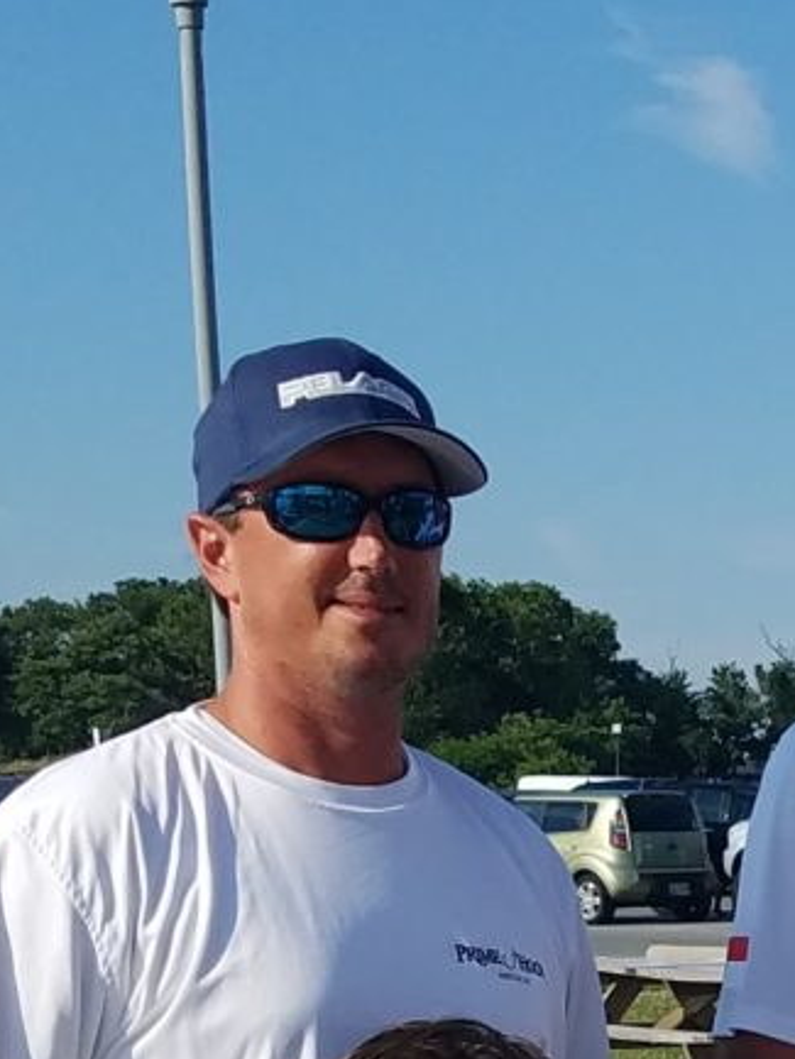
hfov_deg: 11.4
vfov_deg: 15.2
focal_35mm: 123
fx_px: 3765
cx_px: 1304
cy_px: 1401
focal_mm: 4.2
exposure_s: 1/3744
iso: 50
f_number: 1.7
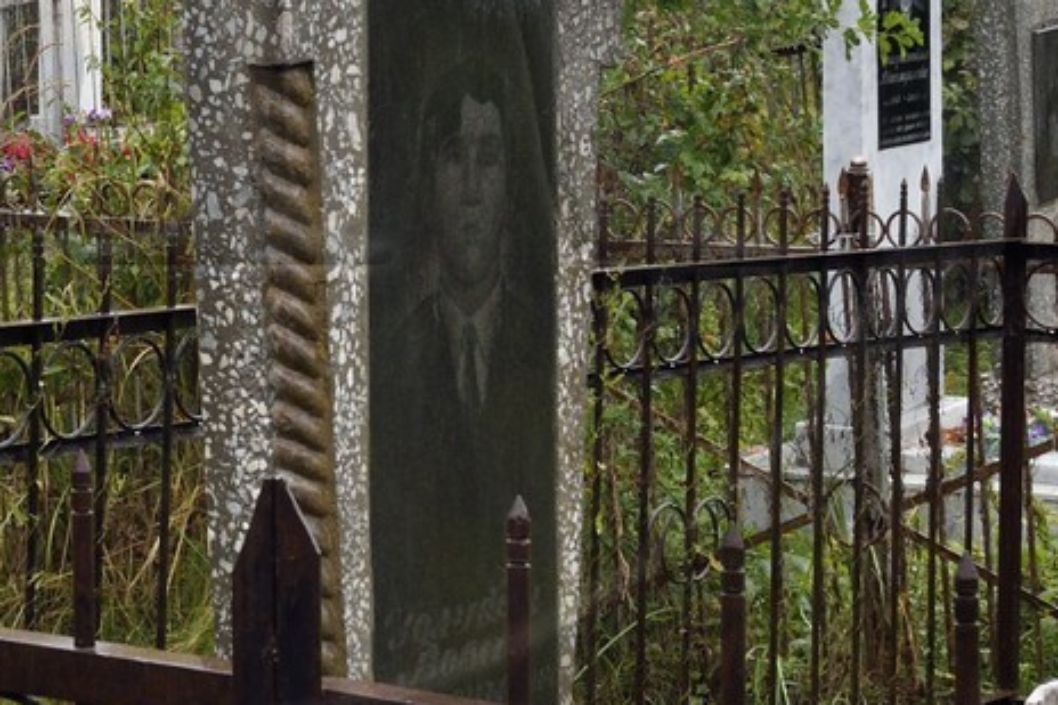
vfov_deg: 10.3
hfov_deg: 15.5
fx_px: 3848
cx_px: 130
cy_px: -105
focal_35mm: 131
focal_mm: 38
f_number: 18
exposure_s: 1/60
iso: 800
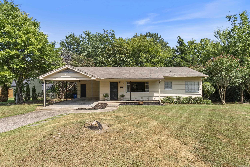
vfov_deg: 73.8
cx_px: 125
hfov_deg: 96.7
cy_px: 84
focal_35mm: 16
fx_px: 111
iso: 250
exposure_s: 1/400
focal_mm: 16
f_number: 9
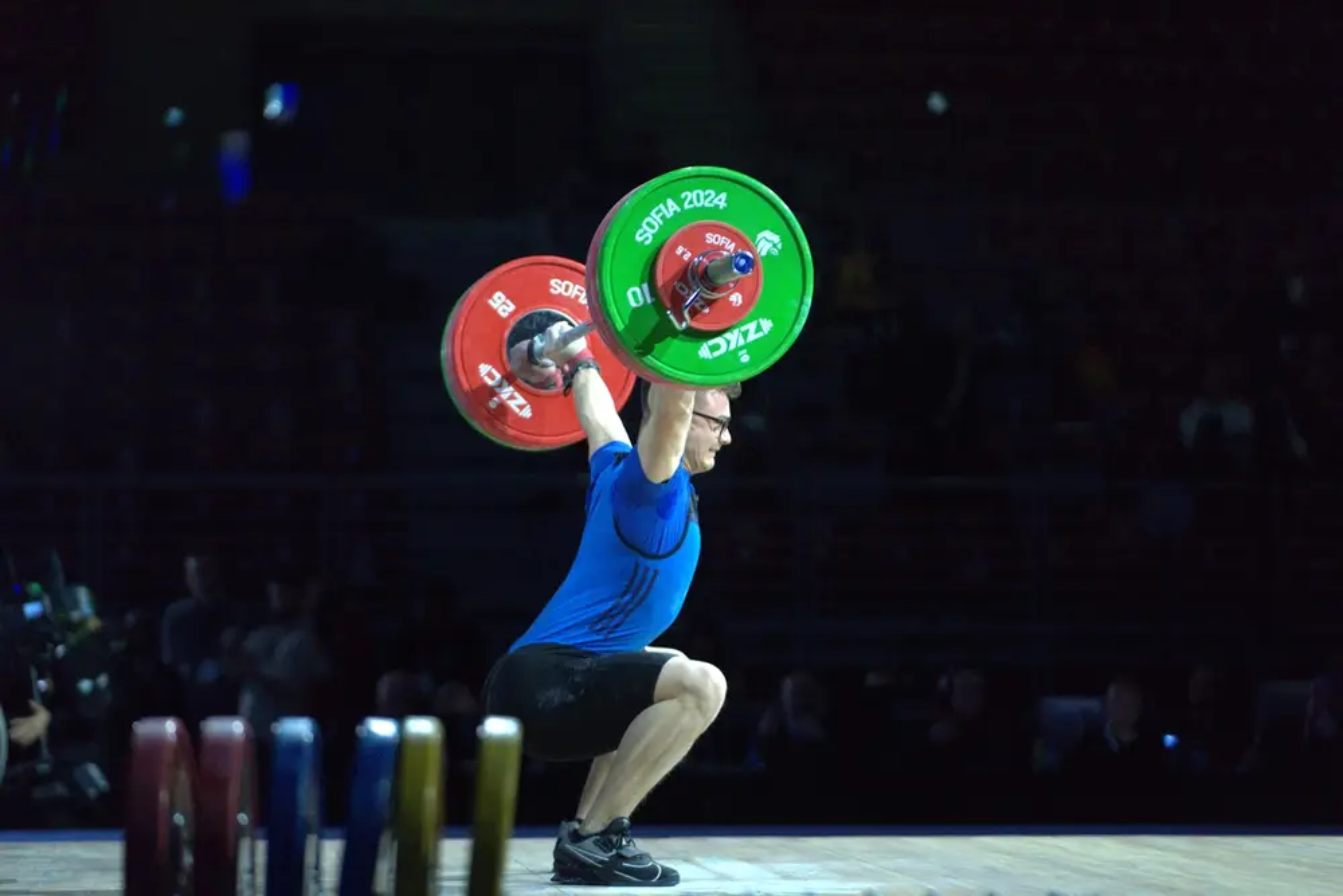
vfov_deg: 11.3
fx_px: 4514
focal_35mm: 121
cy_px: 448
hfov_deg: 16.9
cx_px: 672
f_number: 2.8
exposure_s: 1/1000
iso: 5000
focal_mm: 121
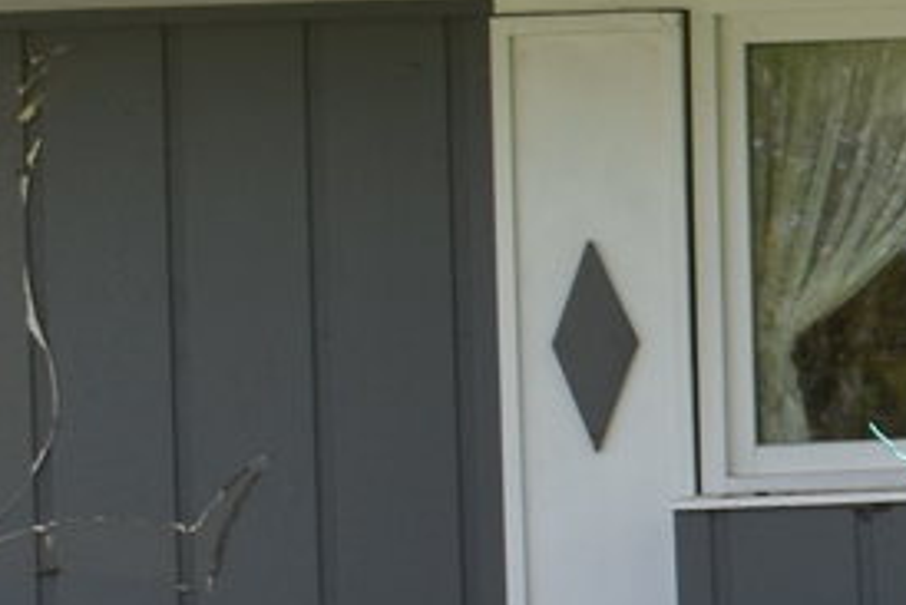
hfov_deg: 8.6
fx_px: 5363
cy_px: 420
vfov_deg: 6.5
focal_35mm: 213
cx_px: 2305
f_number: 8
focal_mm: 24
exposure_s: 1/250
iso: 220
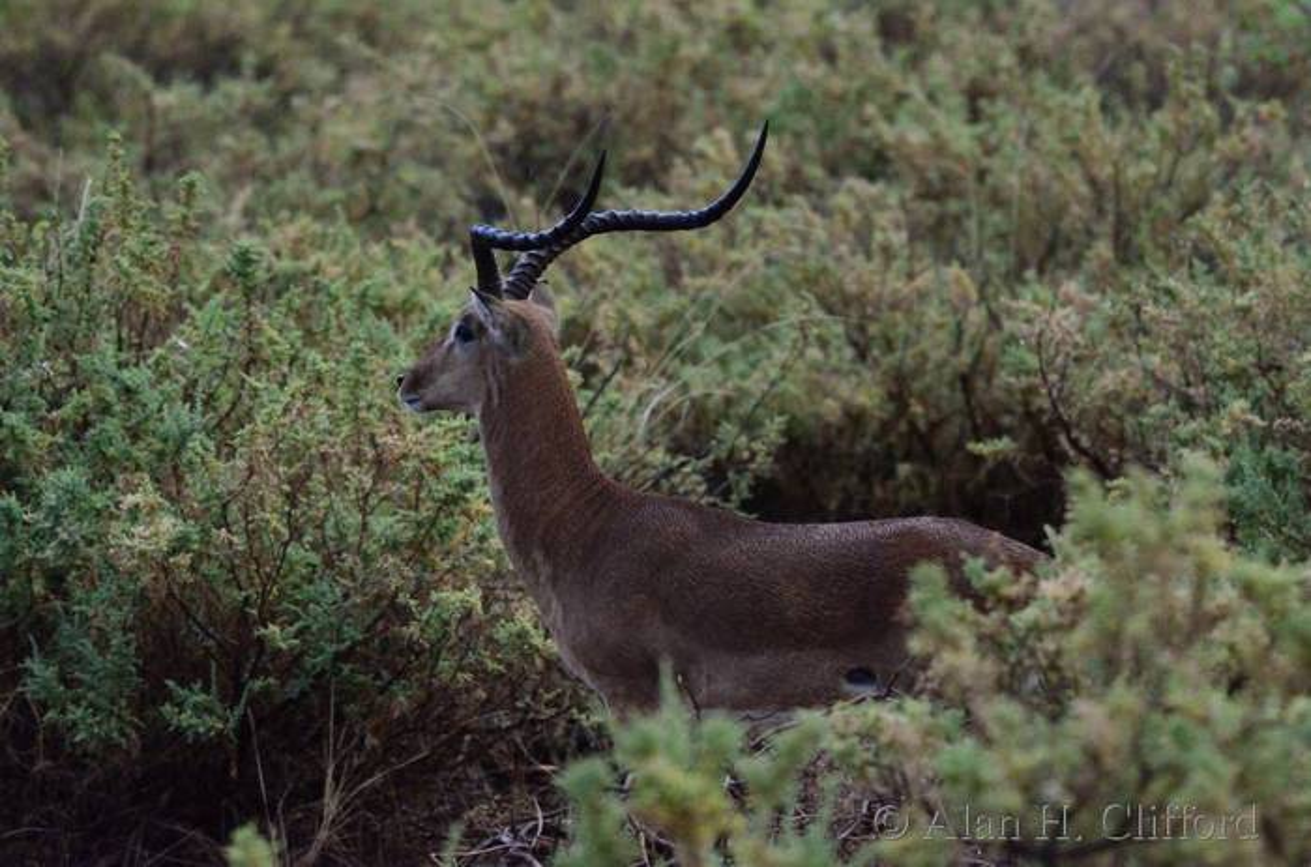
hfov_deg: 5.1
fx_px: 14712
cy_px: 434
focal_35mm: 405
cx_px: 656
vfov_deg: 3.4
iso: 6400
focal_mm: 270
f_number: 5.3
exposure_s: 1/400
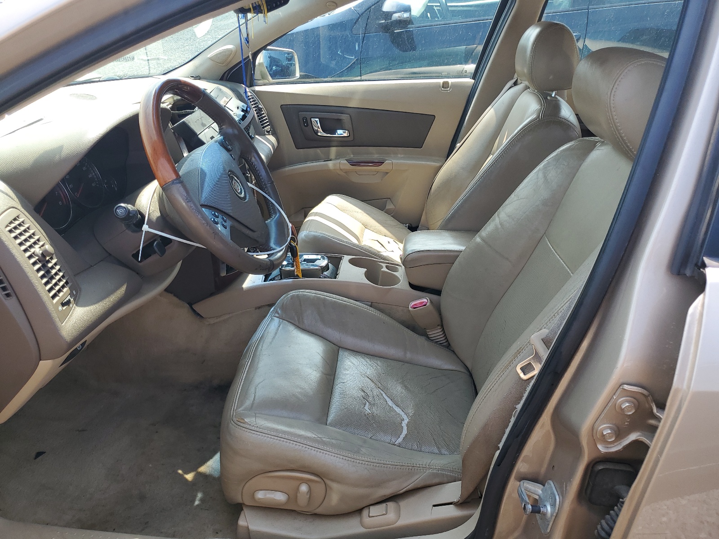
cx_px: 360
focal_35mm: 26
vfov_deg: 53.1
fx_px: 540
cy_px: 270
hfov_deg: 67.3
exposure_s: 1/556
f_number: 1.5
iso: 50
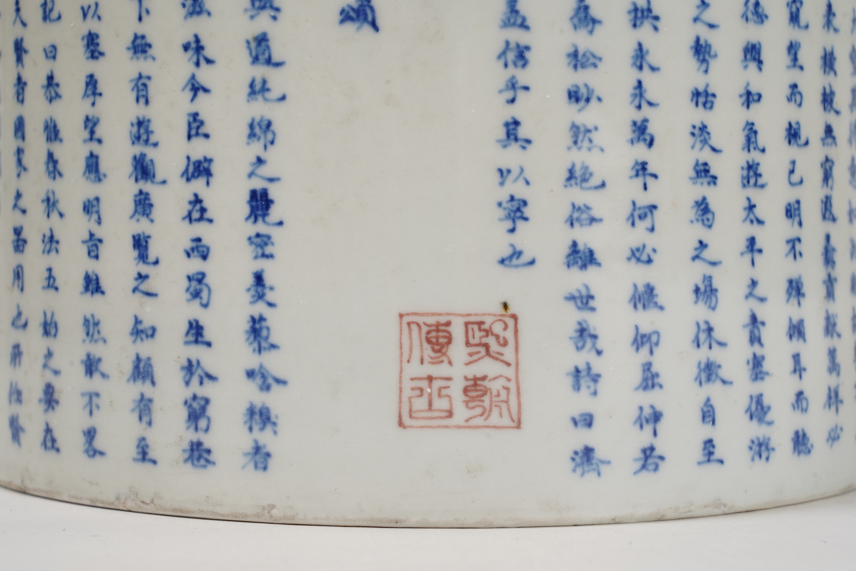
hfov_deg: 19.5
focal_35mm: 105
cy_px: 286
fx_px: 2497
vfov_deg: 13.0
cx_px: 428
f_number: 13
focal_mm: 105
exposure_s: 1/125
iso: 400
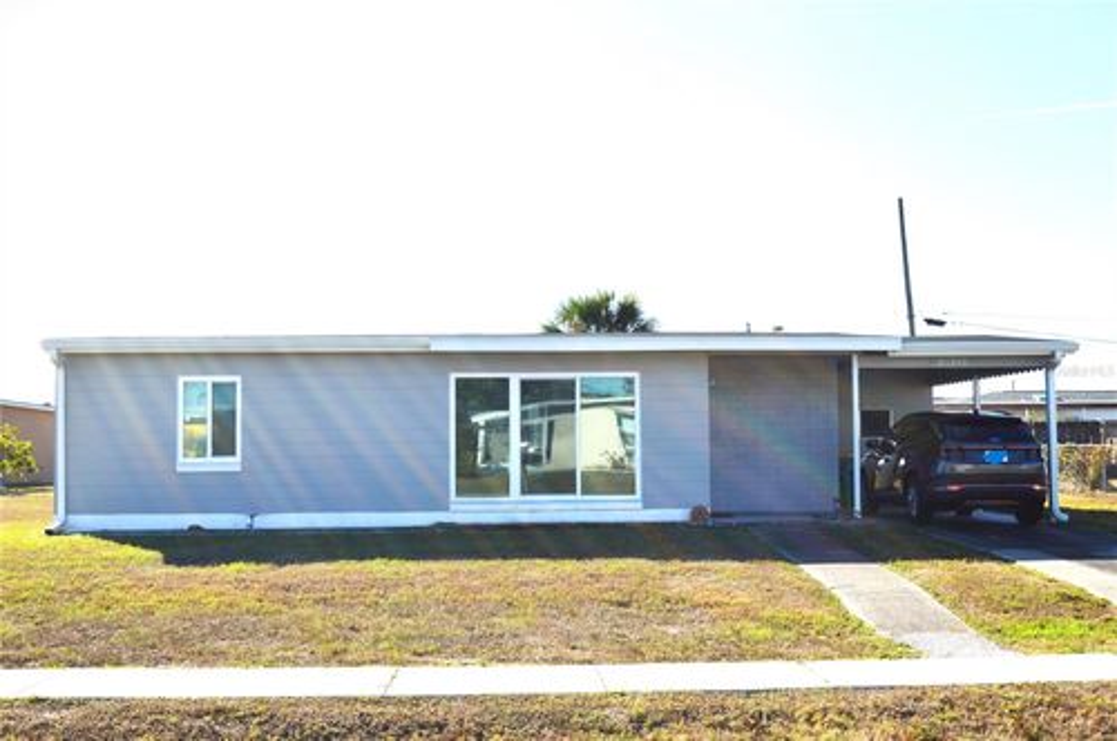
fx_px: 1209
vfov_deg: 34.1
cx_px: 558
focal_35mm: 39
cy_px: 370
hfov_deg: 49.6
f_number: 9
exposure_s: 1/200
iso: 100
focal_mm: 26
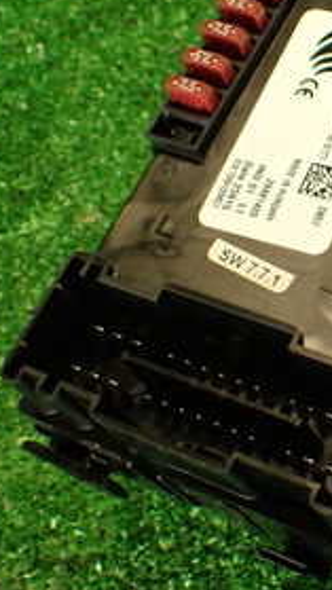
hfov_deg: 15.3
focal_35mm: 75
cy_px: 241
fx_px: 1173
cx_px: 434
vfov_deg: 28.2
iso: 250
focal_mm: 5.79
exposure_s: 1/30
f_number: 2.4
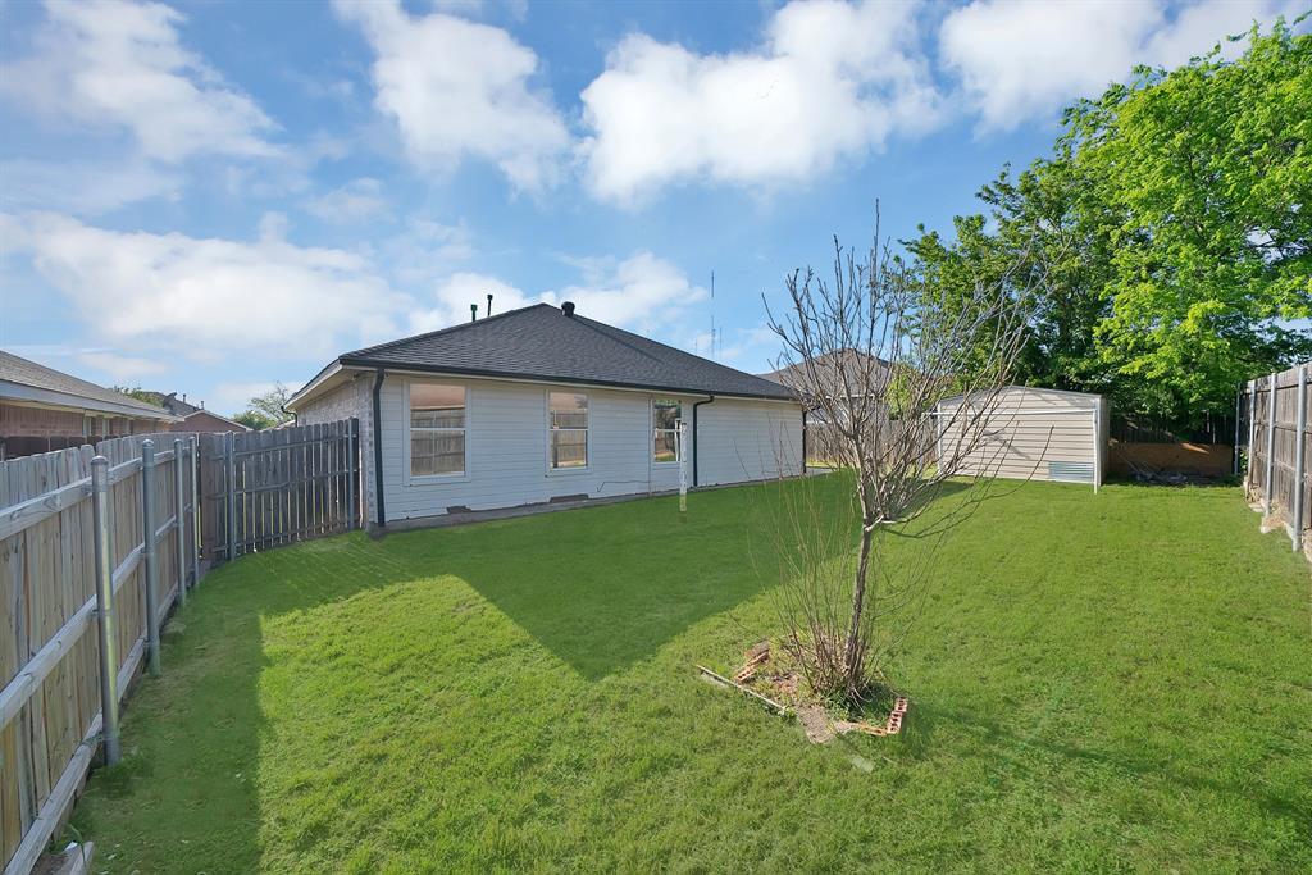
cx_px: 656
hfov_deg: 112.6
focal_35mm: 12
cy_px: 438
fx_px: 437
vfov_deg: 90.0
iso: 640
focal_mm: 12
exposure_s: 1/320
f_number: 9
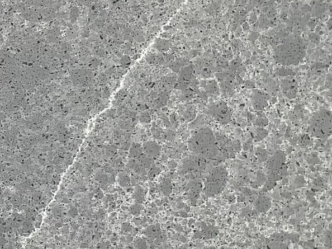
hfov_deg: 17.1
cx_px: -210
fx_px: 959
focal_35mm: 100
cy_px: 178
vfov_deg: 14.7
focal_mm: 3
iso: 20
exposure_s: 1/122
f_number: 1.8
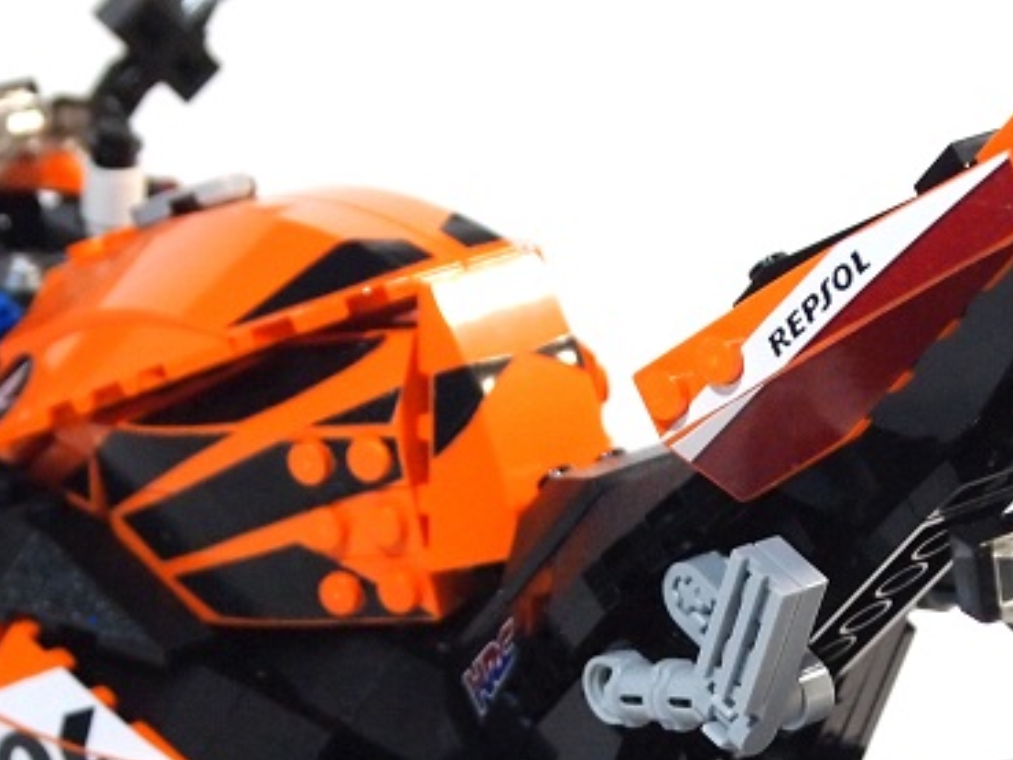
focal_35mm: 161
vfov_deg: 9.1
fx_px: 4713
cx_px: 667
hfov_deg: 12.3
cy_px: 875
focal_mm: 29
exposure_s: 1/60
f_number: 4.7
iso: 1000
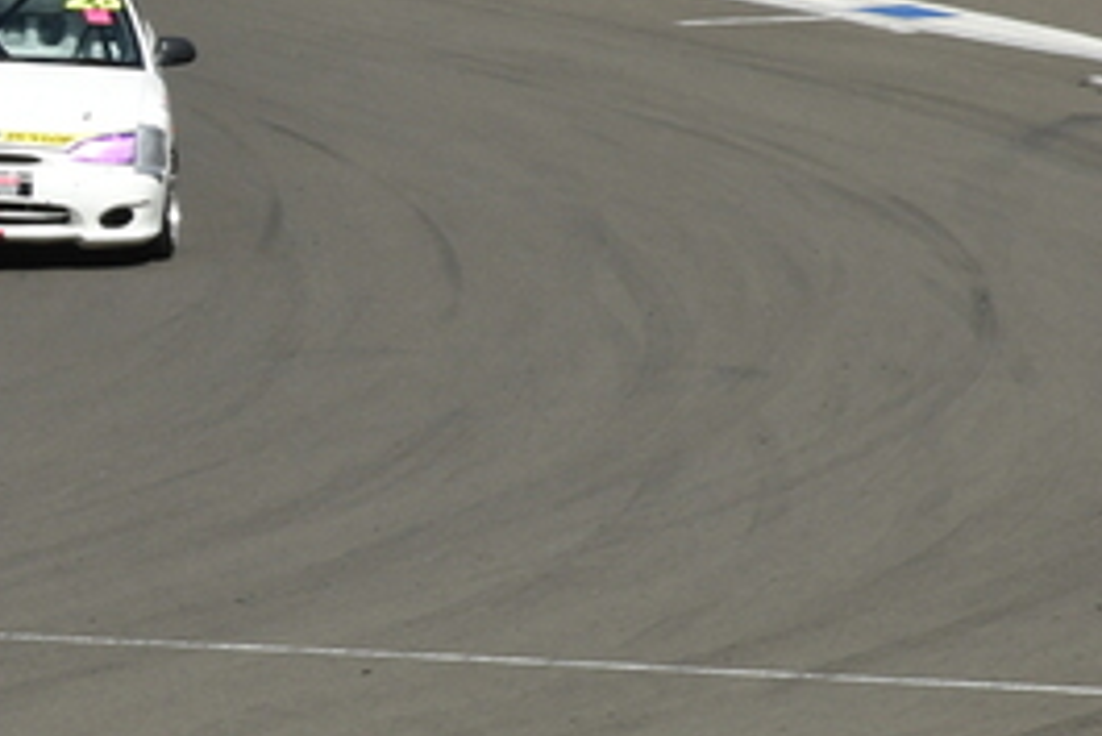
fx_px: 11087
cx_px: -395
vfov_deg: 3.8
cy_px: 227
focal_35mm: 362
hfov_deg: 5.6
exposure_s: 1/400
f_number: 11
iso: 200
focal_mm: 80
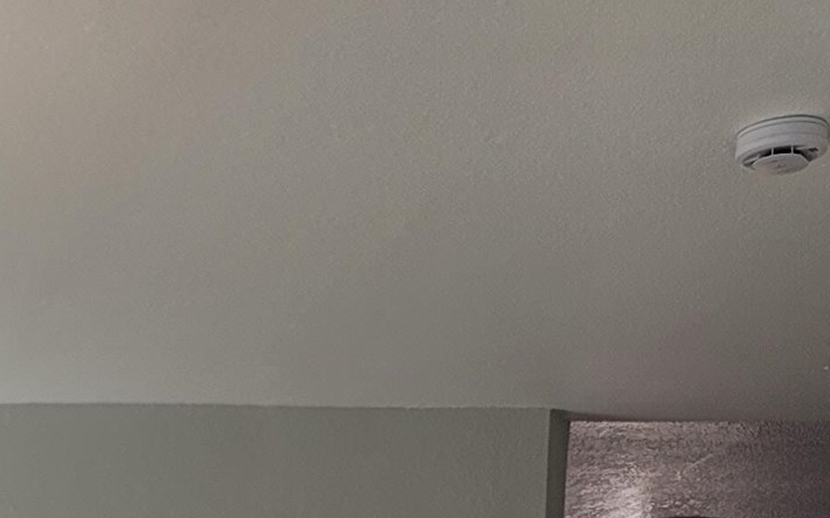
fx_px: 2600
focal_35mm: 115
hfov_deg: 16.9
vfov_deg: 9.8
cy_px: 1328
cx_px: -292
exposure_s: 1/120
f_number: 1.8
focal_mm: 7
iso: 25
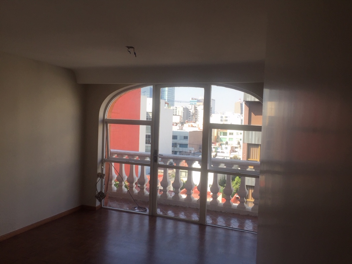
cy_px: 132
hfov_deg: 61.6
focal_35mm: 29
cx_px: 176
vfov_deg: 48.2
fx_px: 295
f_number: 2.2
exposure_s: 1/549
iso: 32
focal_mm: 4.15
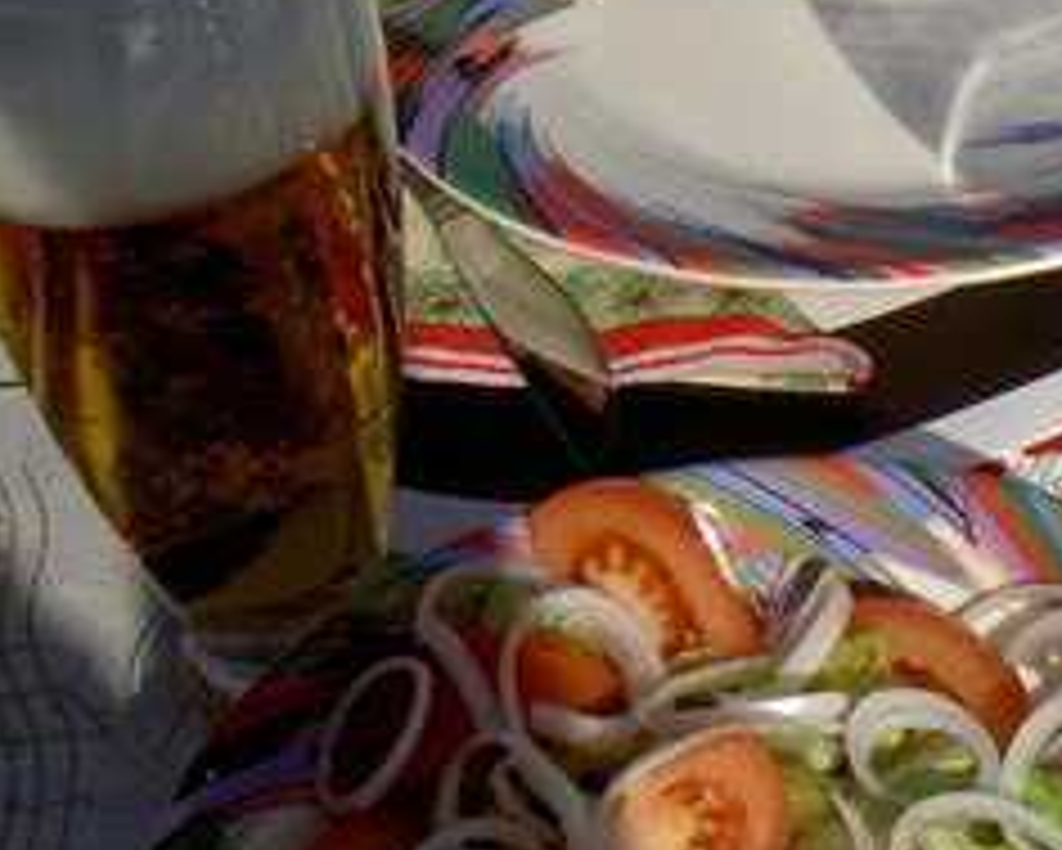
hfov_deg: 16.2
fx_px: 3553
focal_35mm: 113
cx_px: 1350
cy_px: 542
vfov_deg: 13.6
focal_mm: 8
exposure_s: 1/1250
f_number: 4.7
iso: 50
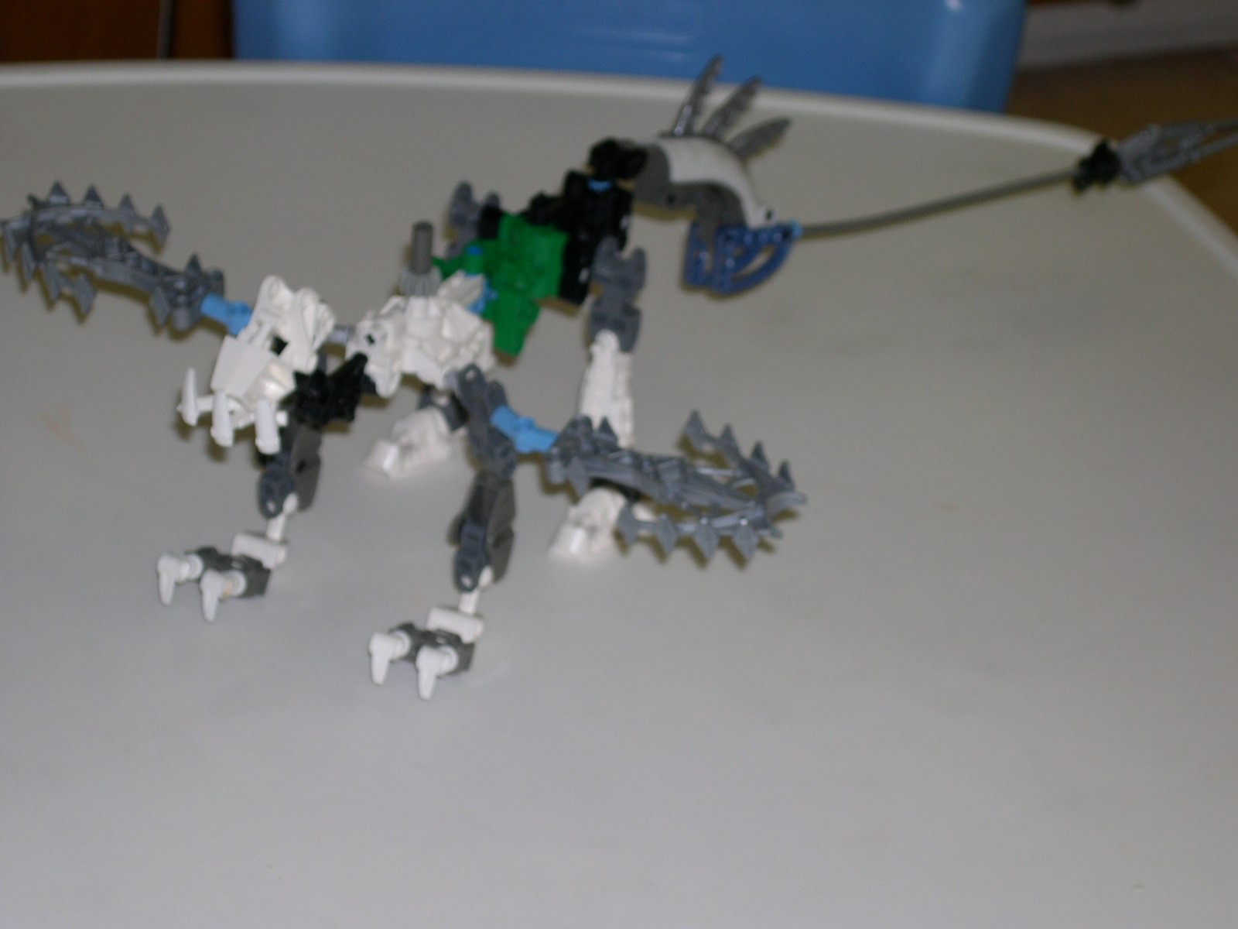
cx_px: 619
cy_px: 464
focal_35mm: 114
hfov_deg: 17.3
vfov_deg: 13.0
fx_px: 4077
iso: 100
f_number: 4.9
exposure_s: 1/60
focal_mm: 24
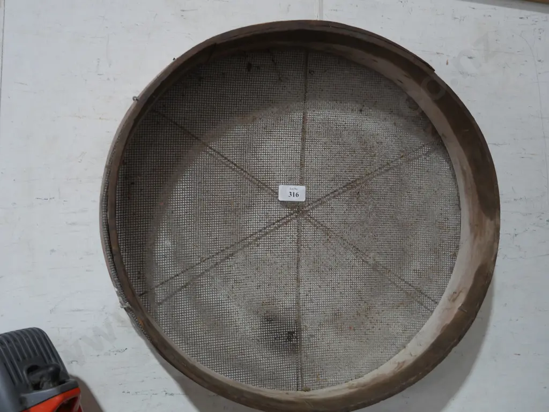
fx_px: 635
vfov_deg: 36.0
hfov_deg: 46.8
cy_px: 206
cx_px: 274
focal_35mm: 40
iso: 1250
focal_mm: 20
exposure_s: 1/60
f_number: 4.4
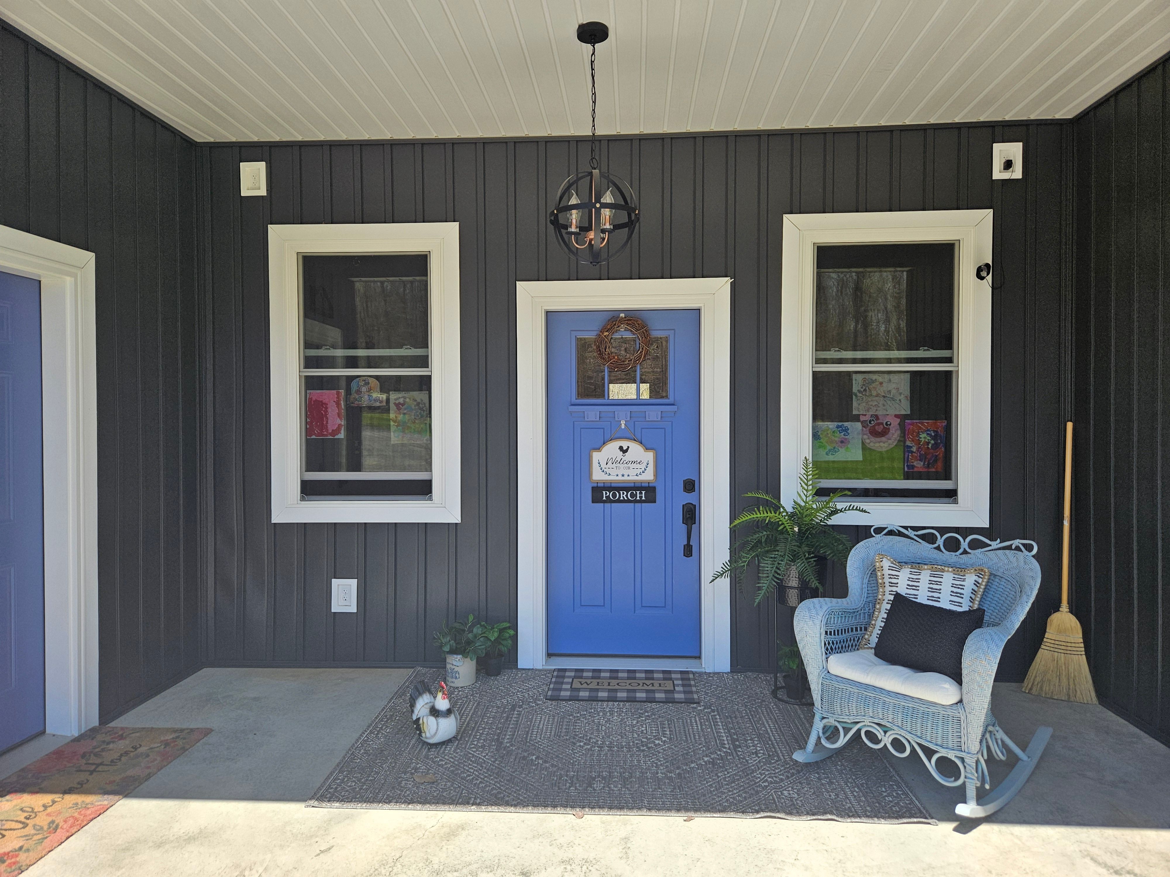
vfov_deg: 58.9
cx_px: 585
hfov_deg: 73.9
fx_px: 777
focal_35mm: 23
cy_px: 438
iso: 50
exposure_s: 1/1033
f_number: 1.8
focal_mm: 5.4
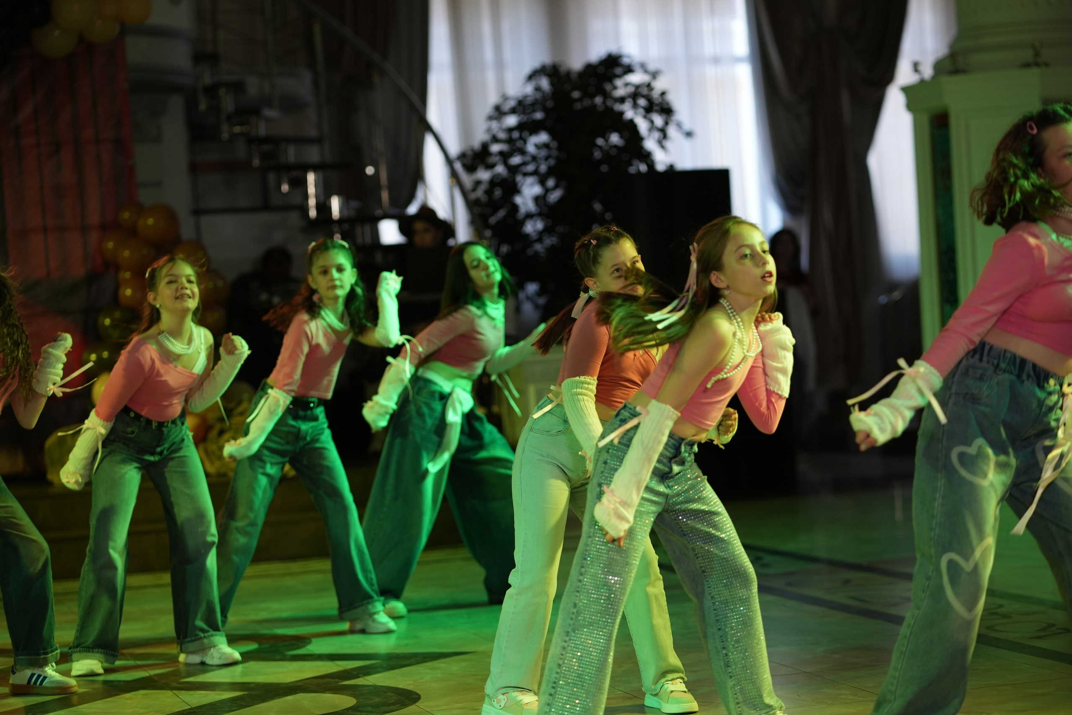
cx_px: 536
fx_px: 2531
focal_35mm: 85
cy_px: 358
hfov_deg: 23.9
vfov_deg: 16.1
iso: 800
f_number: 2.2
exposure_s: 1/400
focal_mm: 85
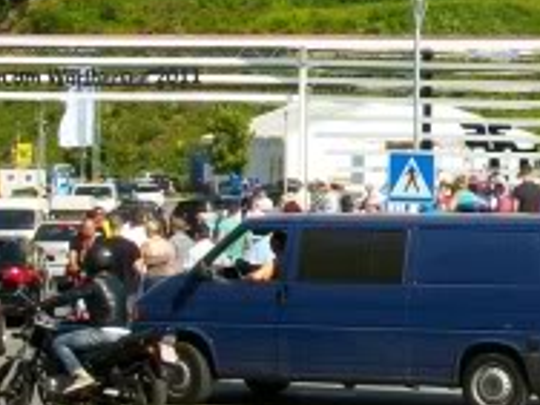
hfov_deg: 13.4
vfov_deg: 10.2
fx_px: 2262
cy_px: 126
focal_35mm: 145
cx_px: 563
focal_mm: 5.7
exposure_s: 1/338
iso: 80
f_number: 5.5
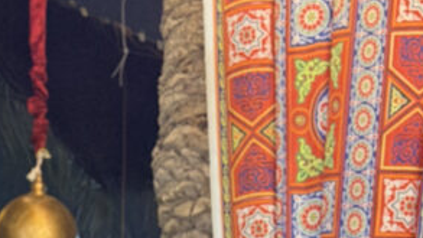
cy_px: 724
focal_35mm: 183
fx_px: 2053
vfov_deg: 6.1
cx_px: 292
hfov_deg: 11.7
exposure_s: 1/25
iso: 500
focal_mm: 6.76
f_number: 1.78
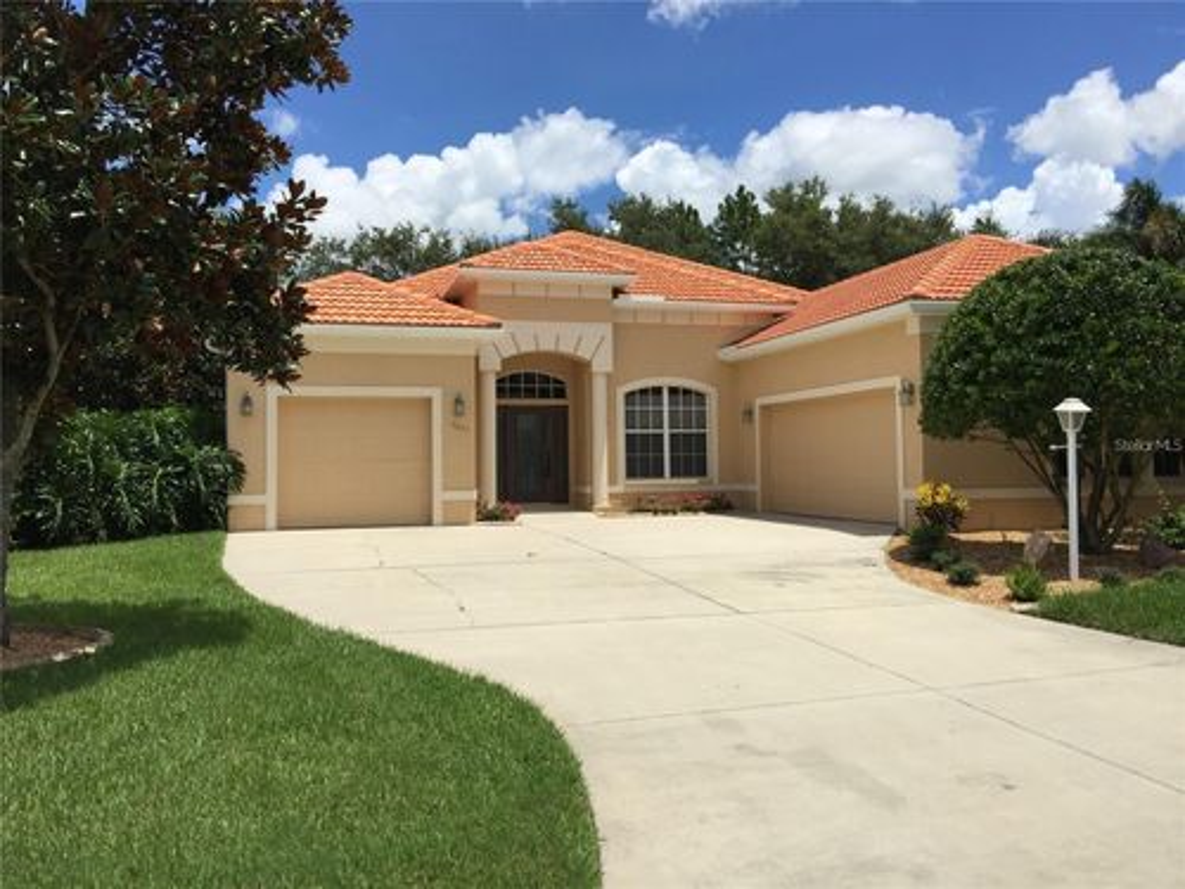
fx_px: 993
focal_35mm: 29
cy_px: 444
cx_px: 592
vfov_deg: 48.2
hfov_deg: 61.7
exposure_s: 1/3300
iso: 32
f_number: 2.2
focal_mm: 4.15
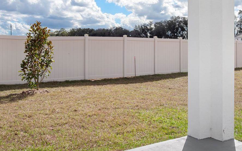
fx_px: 251
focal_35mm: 38
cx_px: 131
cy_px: 49
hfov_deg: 51.5
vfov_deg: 33.2
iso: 200
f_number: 6.3
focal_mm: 10
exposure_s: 1/800
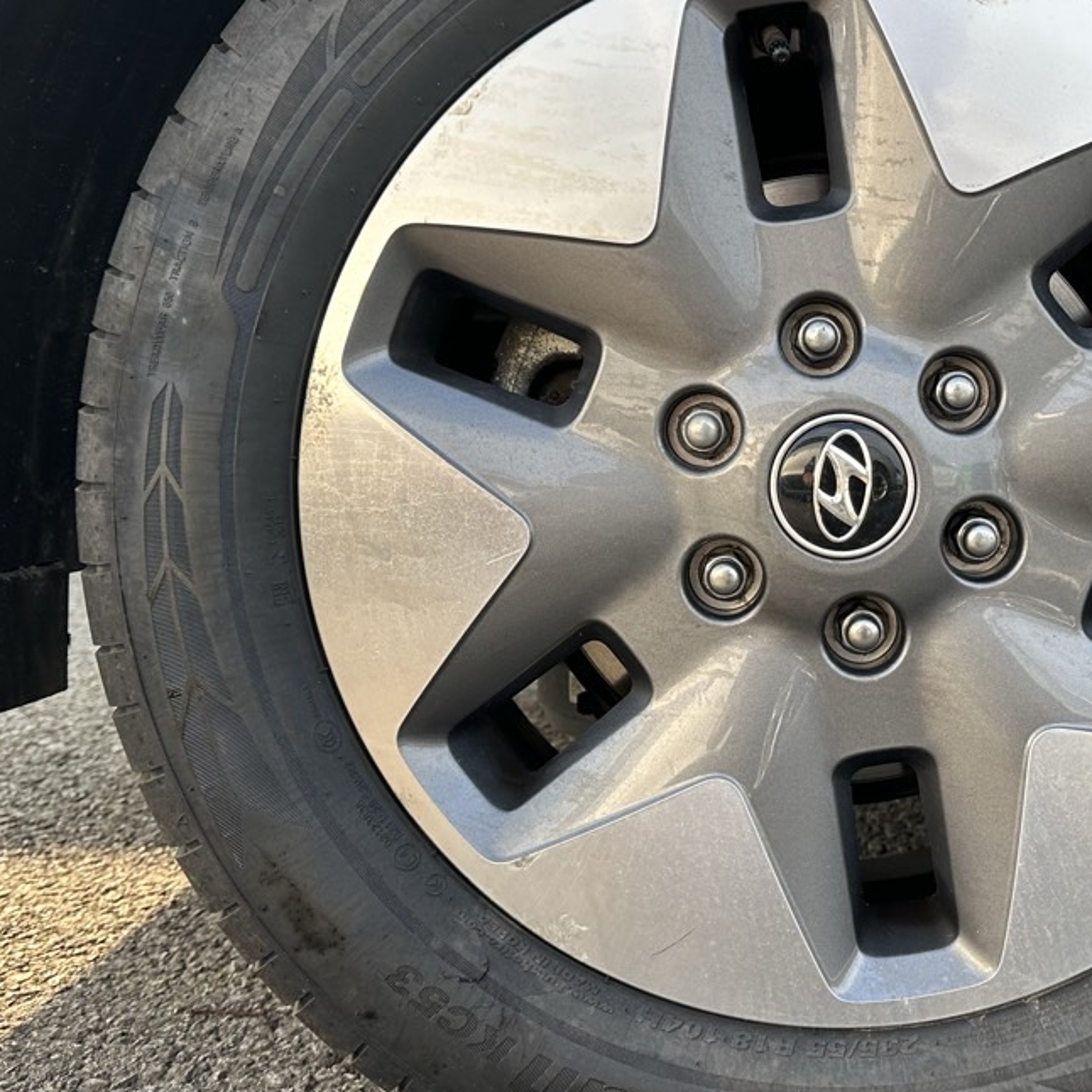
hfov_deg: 39.2
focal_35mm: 42
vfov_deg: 39.9
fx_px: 1499
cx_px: 788
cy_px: 461
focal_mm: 6.86
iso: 80
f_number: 1.78
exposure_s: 1/680
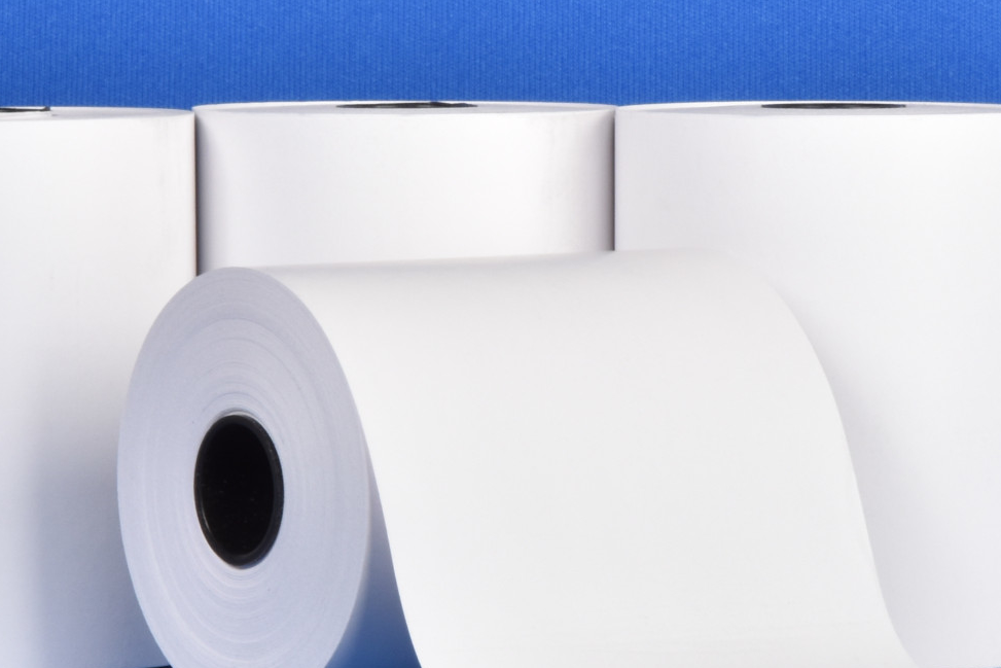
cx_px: 404
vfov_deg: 5.7
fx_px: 6751
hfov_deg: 8.5
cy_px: 421
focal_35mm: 243
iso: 400
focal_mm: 105
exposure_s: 1/125
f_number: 29
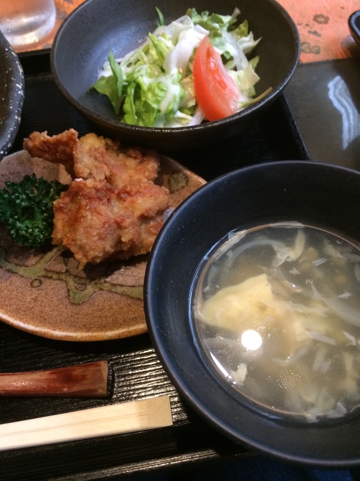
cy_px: 240
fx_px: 402
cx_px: 180
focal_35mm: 29
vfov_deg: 61.7
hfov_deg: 48.2
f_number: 2.2
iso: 250
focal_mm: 4.15
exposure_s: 1/30
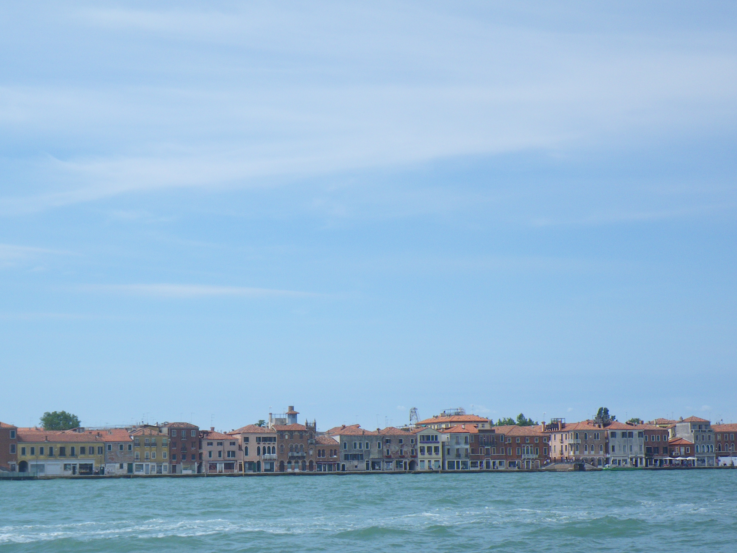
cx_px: 260
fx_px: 1320
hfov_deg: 31.0
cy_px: 397
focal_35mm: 62
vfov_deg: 23.5
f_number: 5
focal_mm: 7.5
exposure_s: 1/320
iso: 50
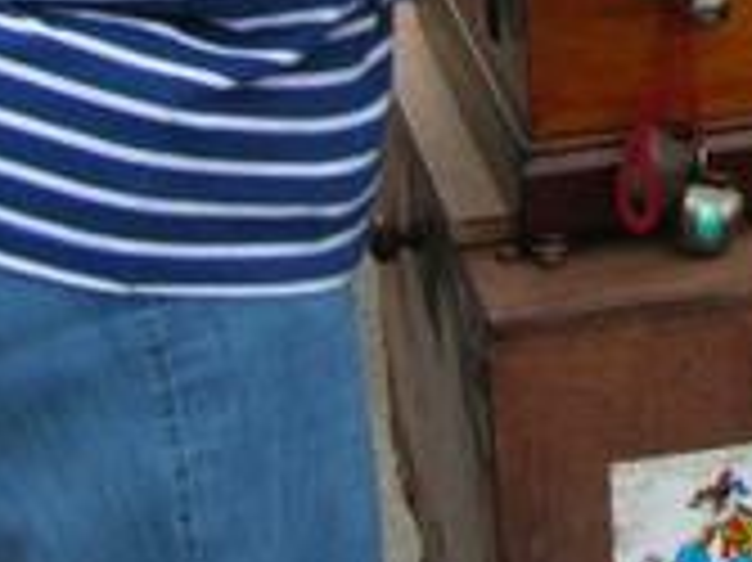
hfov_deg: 13.9
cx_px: 1108
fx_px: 2909
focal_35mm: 134
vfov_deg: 10.5
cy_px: -414
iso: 50
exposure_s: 1/55.2
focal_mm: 5.8
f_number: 2.8
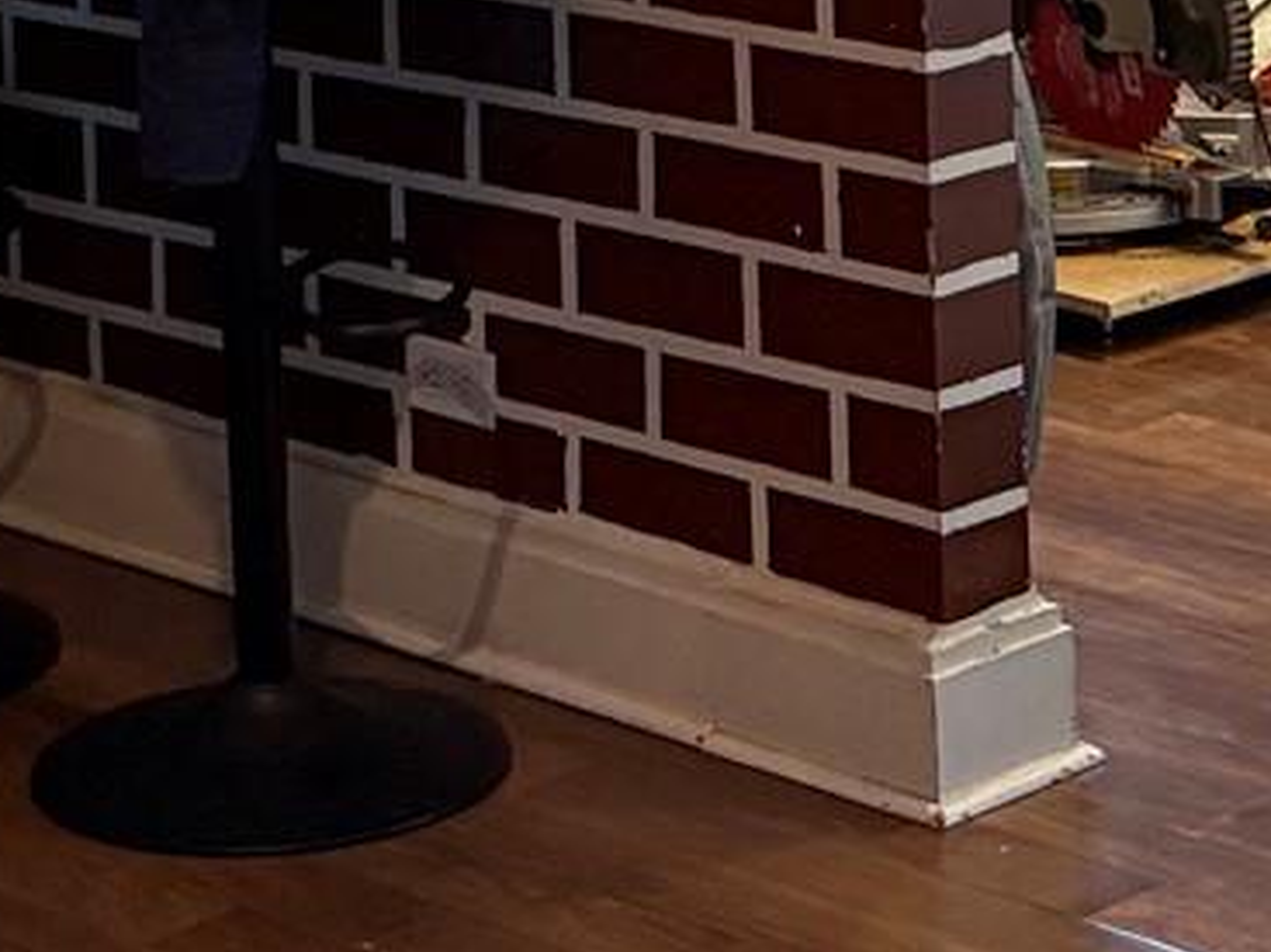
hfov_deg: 14.7
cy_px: -640
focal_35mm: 134
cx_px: 558
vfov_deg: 10.5
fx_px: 4918
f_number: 1.78
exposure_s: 1/40
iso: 640
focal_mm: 6.76
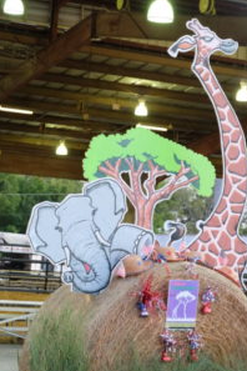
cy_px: 252
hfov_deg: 12.9
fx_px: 1091
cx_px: 173
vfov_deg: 19.2
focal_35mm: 106
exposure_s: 1/85
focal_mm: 50
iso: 3200
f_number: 4.5
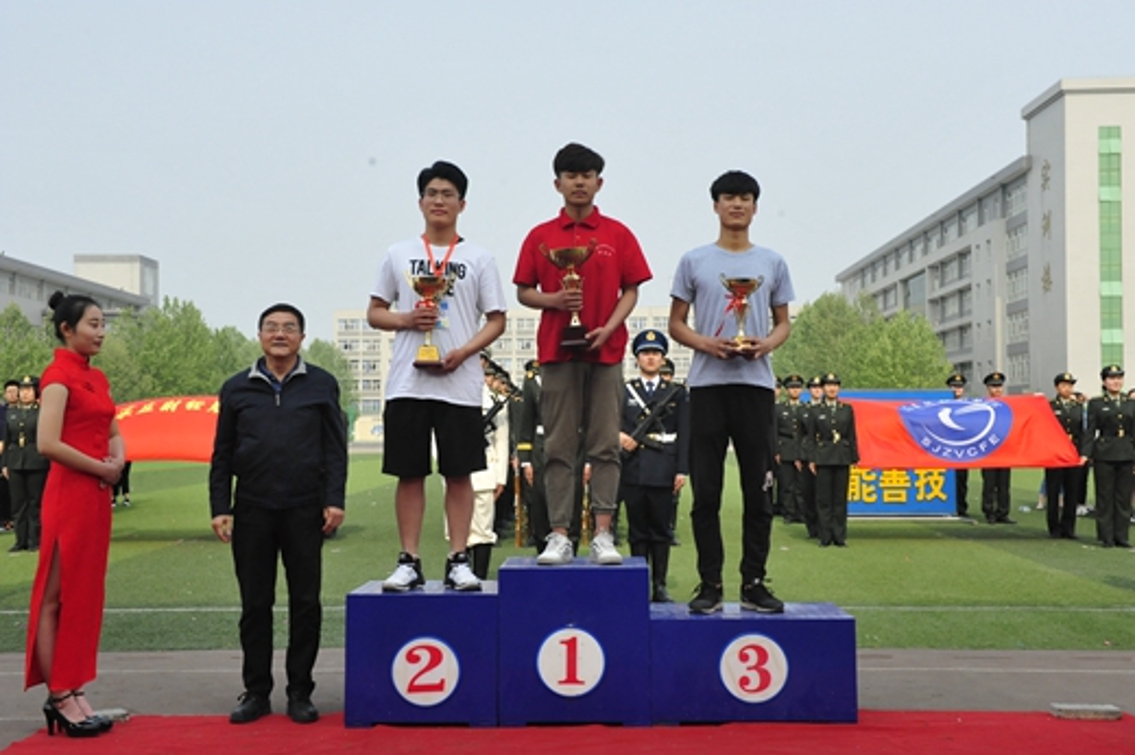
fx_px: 1512
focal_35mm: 48
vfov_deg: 28.0
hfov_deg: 41.1
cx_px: 568
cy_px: 378
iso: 4000
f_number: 10
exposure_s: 1/3200
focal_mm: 48
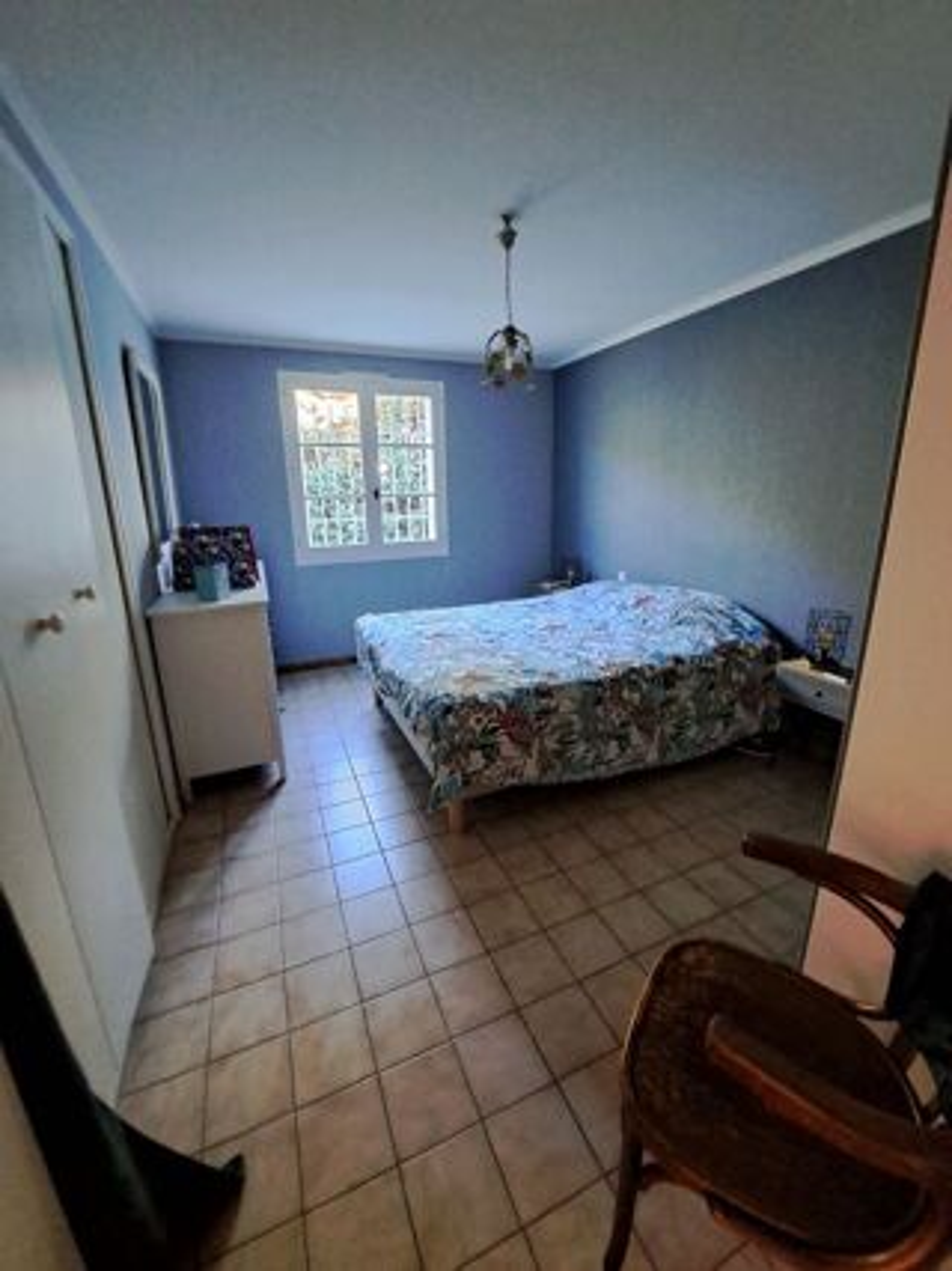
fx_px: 477
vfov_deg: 106.2
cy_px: 636
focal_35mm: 13
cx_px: 476
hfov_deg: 89.9
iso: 320
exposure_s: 1/25
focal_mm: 1.74
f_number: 2.2
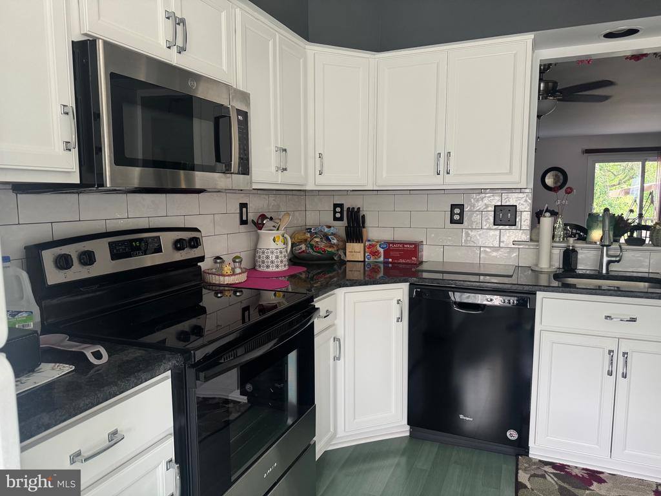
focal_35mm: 24
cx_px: 330
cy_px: 248
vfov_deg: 56.8
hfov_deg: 71.6
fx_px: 458
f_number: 1.78
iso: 200
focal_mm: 6.76
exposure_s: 1/69
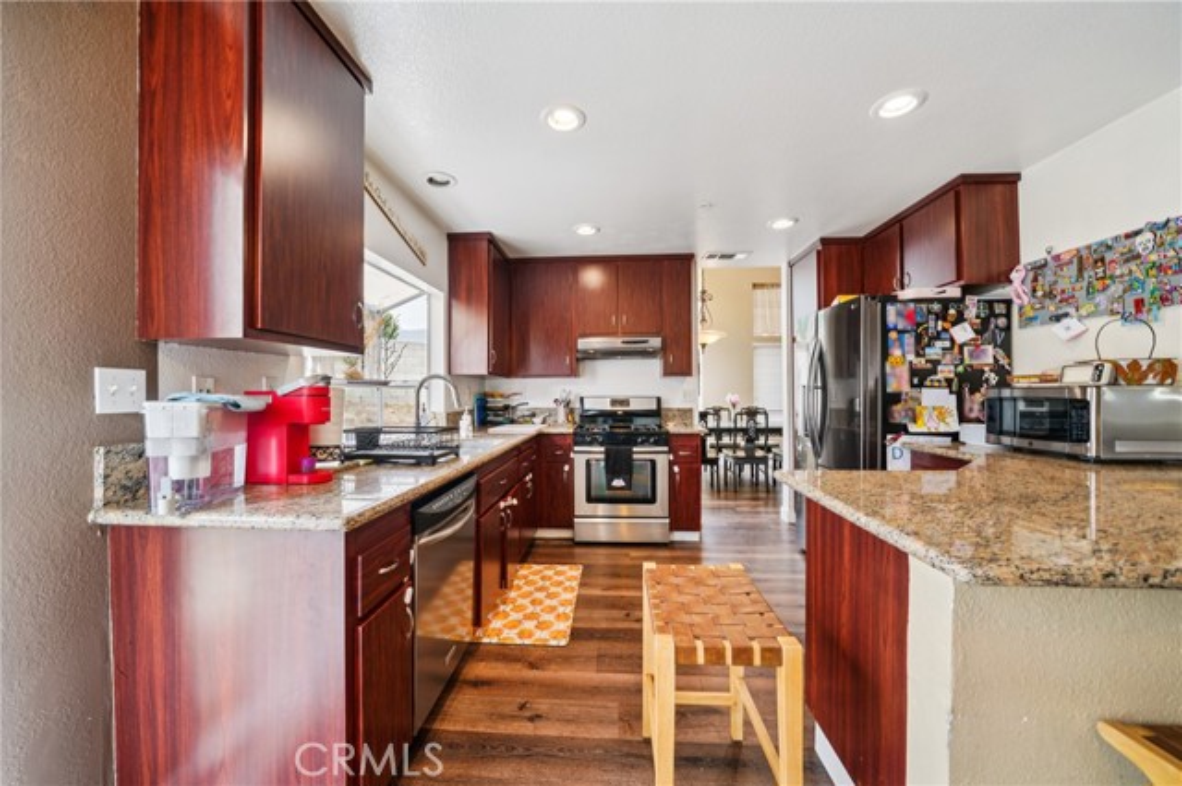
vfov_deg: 85.4
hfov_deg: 108.4
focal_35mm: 13
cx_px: 591
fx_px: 427
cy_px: 393
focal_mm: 13
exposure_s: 1/10
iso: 400
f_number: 8
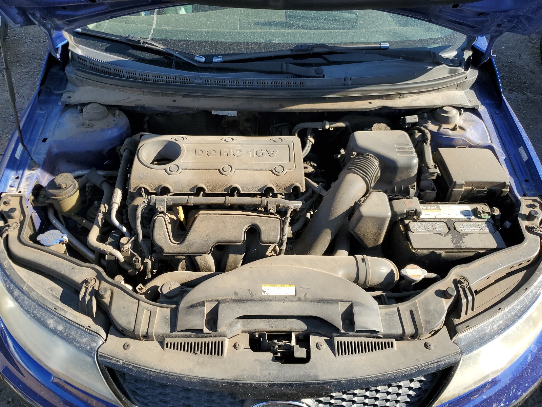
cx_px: 271
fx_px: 407
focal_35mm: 26
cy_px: 204
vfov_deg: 53.1
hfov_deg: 67.3
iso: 50
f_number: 1.5
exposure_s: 1/1111
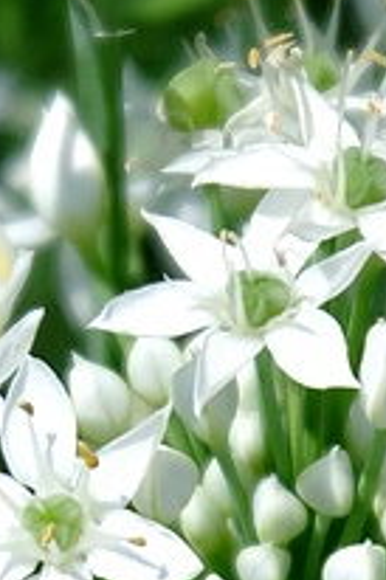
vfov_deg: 5.5
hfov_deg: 3.7
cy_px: 405
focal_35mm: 373
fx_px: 6009
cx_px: 320
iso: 200
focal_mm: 50
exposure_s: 1/1000
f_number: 5.6
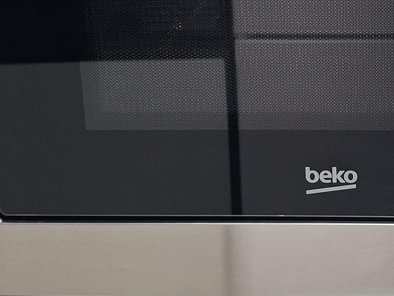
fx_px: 831
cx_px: 344
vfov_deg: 19.6
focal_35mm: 73
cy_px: 8
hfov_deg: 25.9
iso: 250
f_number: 1.8
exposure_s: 1/33
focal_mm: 5.54
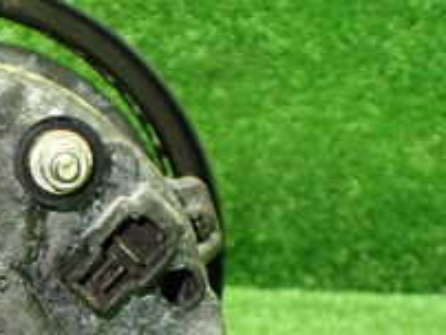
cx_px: -57
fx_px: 1148
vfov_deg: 16.4
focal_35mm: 89
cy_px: 302
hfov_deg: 20.8
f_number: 2.3
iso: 800
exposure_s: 1/60
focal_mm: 5.4
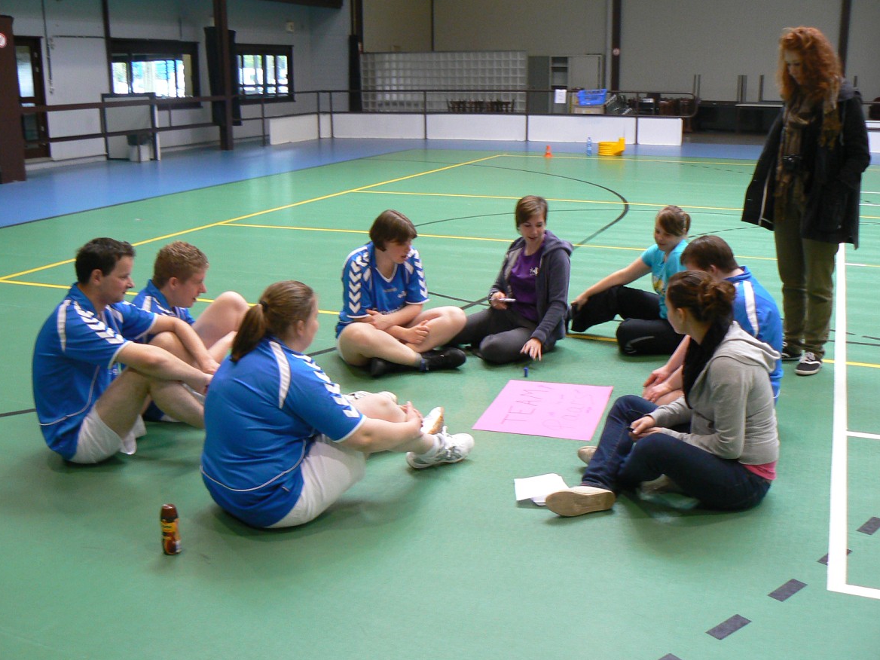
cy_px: 327
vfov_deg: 38.7
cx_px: 432
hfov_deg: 50.1
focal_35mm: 37
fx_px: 941
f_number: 2.8
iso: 160
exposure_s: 1/30
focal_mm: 6
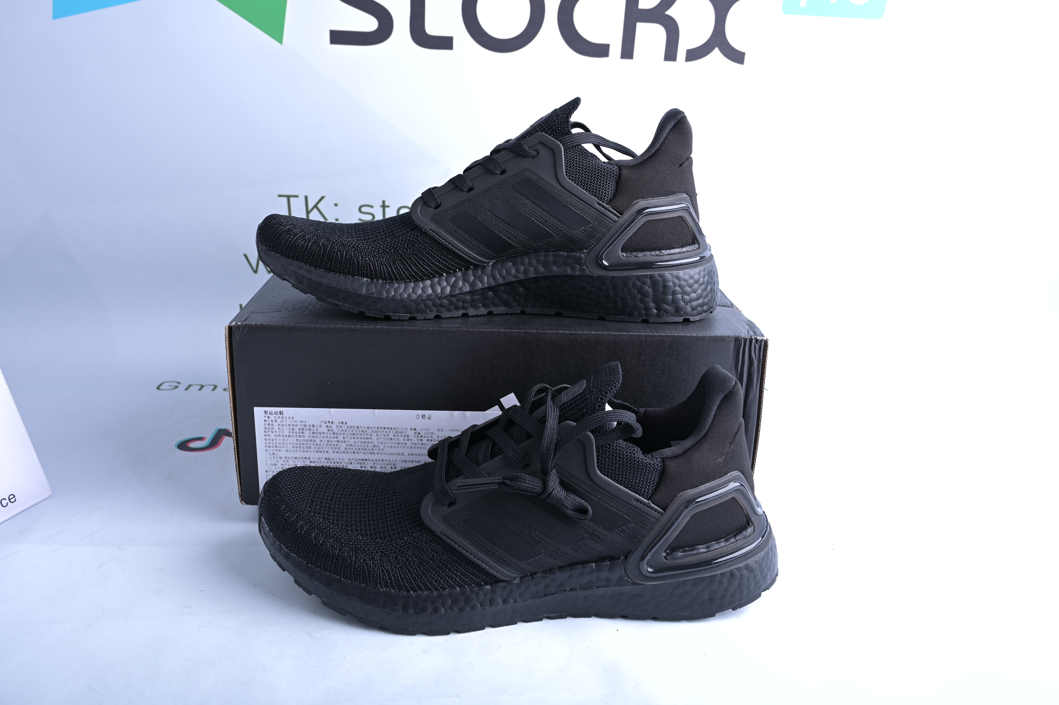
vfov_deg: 43.6
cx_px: 530
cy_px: 352
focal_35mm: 30
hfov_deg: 62.0
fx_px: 882
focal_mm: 30
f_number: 8
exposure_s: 1/200
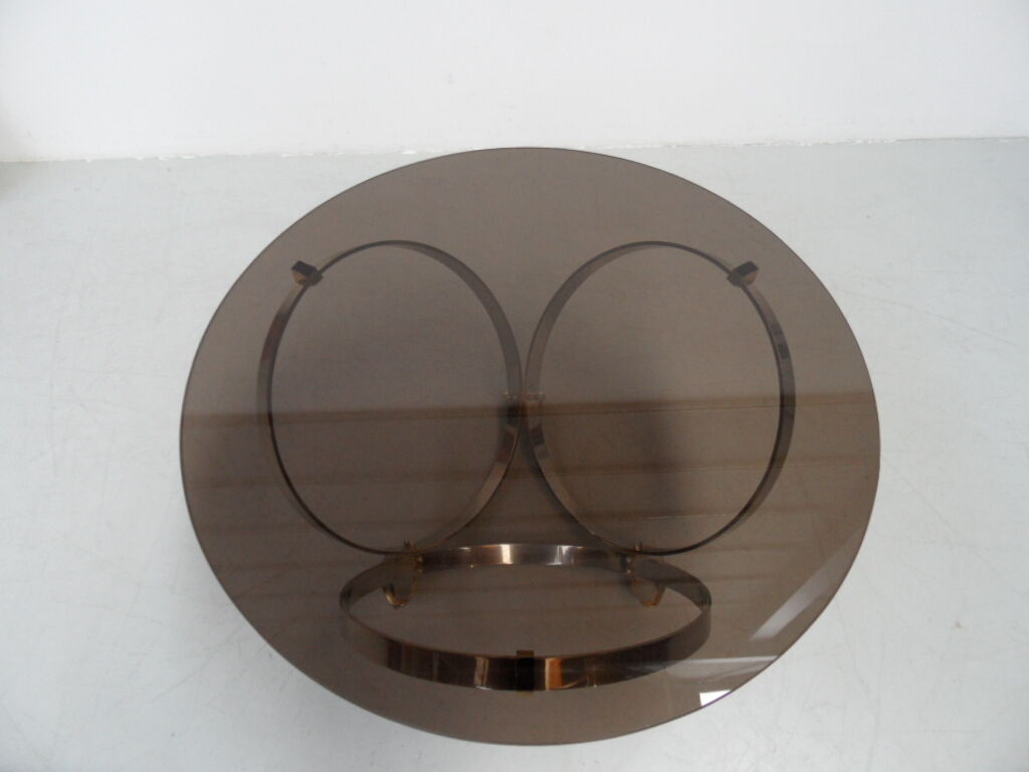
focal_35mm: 24
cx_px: 514
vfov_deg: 56.8
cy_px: 386
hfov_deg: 71.6
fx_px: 713
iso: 200
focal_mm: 3.9
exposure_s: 1/30
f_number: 3.2
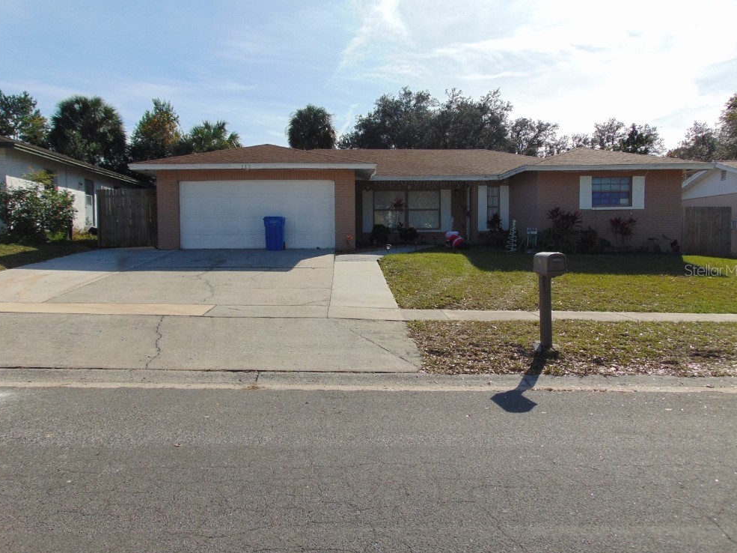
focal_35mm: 26
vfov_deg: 53.0
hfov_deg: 67.3
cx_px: 372
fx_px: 553
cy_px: 270
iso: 80
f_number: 7.7
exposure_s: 1/320
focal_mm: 4.5
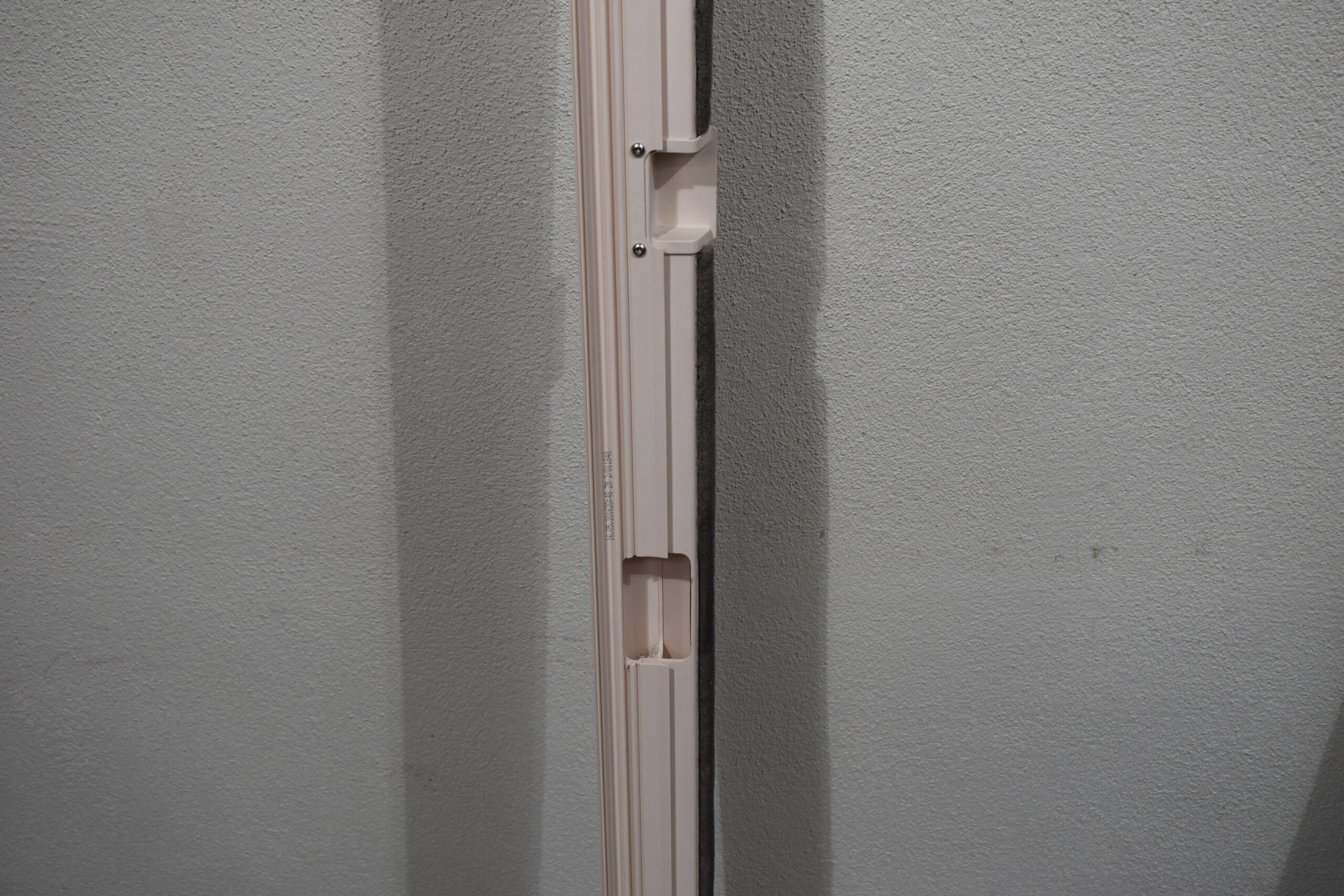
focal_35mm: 42
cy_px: 448
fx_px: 1568
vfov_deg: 31.9
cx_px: 672
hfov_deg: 46.4
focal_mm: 28
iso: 280
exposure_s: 1/125
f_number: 5.6
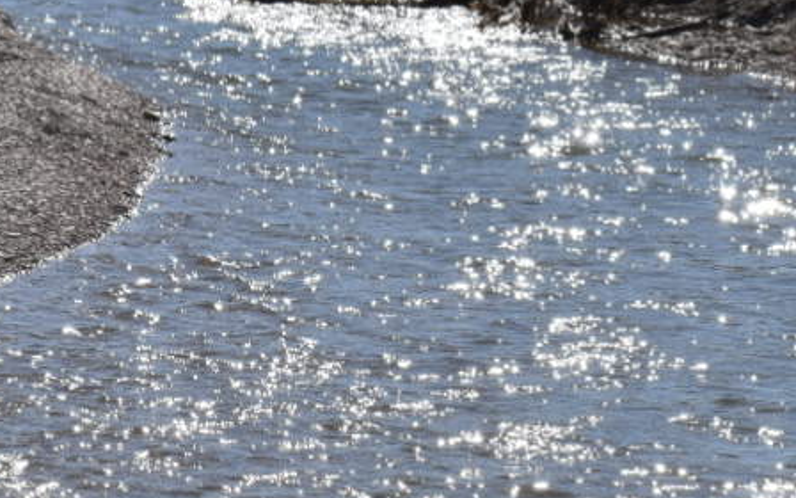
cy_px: 751
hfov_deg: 6.9
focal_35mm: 304
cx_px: 419
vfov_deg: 4.3
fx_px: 6591
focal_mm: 55
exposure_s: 1/640
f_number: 13
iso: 200
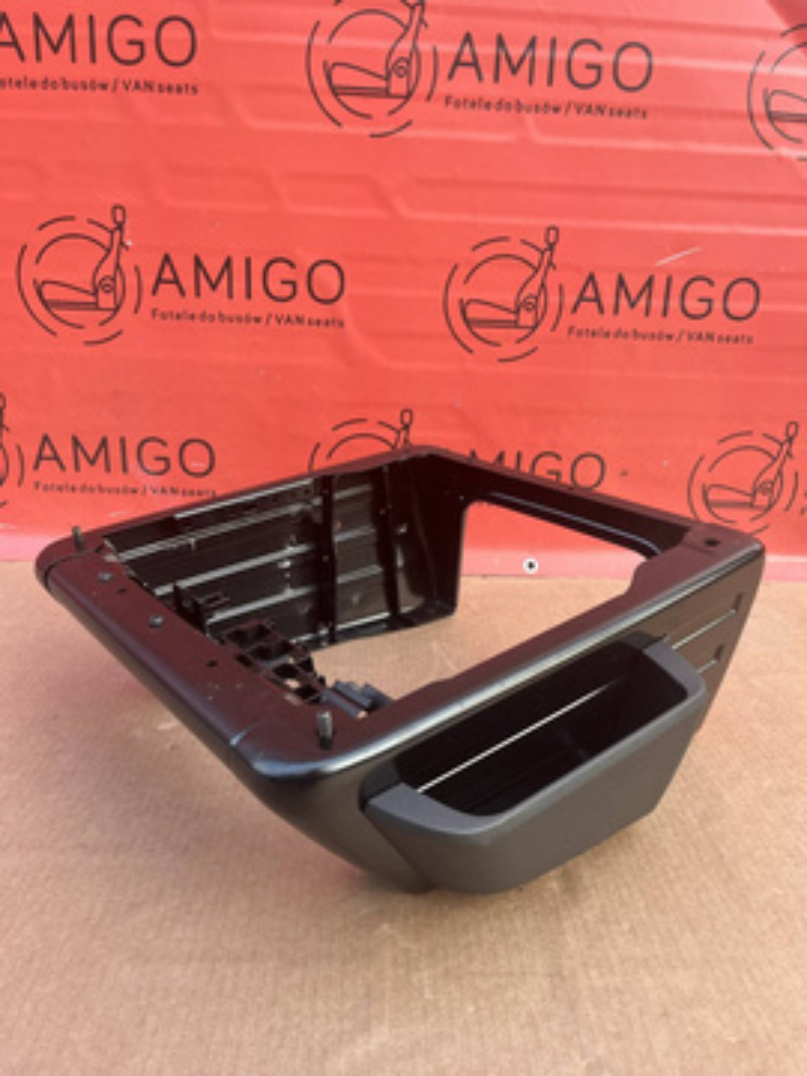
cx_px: 404
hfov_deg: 53.1
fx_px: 808
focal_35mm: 26
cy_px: 538
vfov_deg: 67.3
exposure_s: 1/122
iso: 50
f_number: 1.6
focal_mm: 5.1
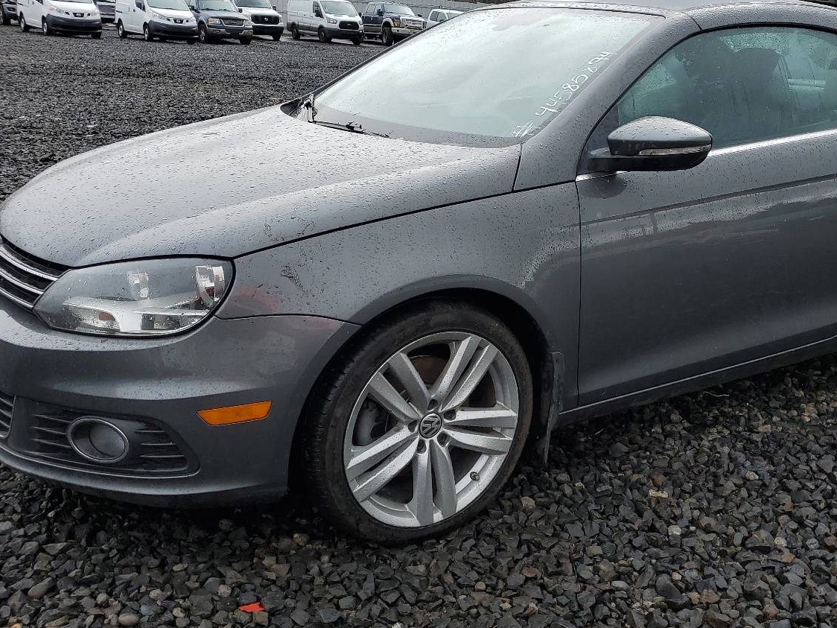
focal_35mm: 37
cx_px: 522
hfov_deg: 49.7
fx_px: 895
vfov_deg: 38.6
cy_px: 273
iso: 50
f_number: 1.5
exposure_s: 1/2000
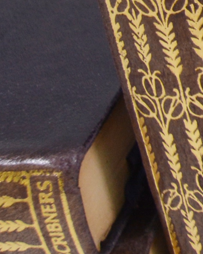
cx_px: 791
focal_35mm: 187
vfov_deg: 9.5
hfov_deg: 6.7
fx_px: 1405
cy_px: -295
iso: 360
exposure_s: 1/125
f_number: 5.6
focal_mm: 18
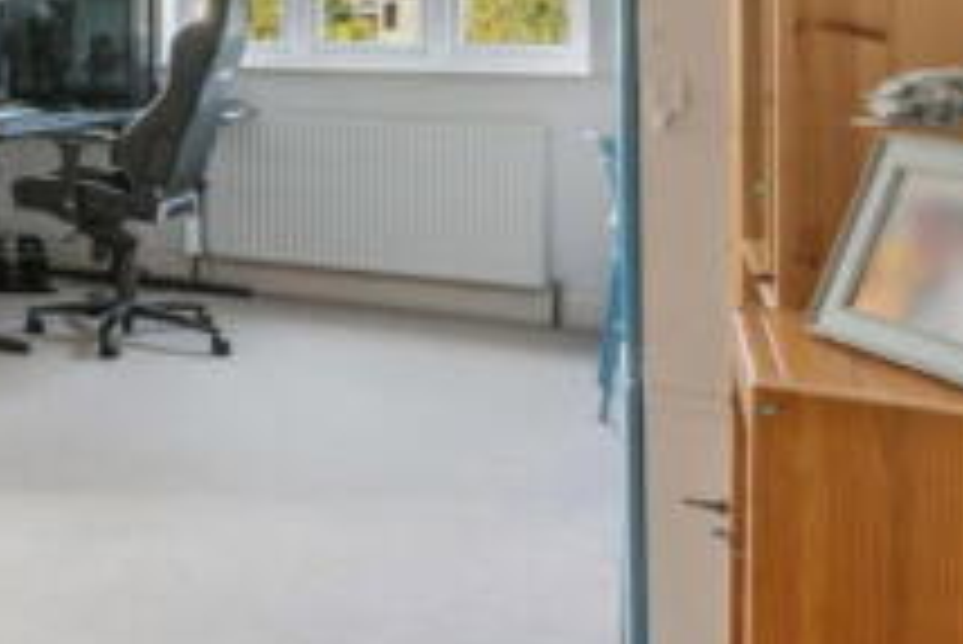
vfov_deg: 26.4
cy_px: 29
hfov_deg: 31.0
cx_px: -304
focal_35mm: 49
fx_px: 1312
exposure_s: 1/13
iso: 640
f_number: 10
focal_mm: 16
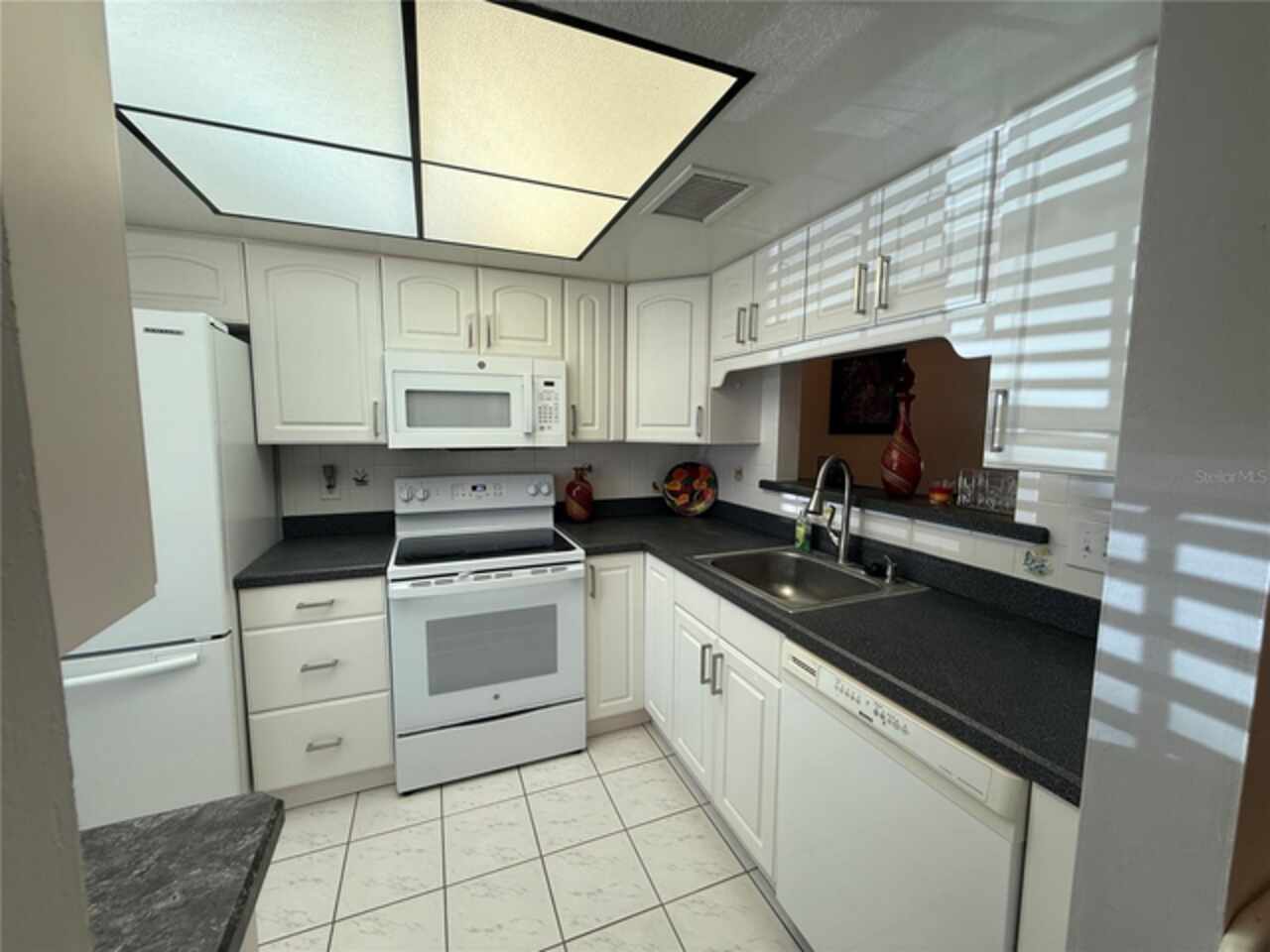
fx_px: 514
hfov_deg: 102.1
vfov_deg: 85.7
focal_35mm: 14
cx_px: 635
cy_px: 476
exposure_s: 1/120
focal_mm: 2.22
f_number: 2.2
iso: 125
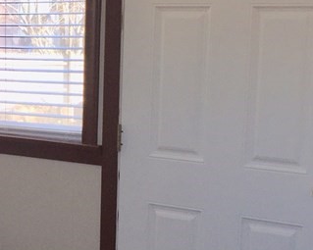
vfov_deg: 16.9
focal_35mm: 91
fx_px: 843
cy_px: 149
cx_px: -16
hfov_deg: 20.2
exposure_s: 1/120
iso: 32
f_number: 2.2
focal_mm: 4.15
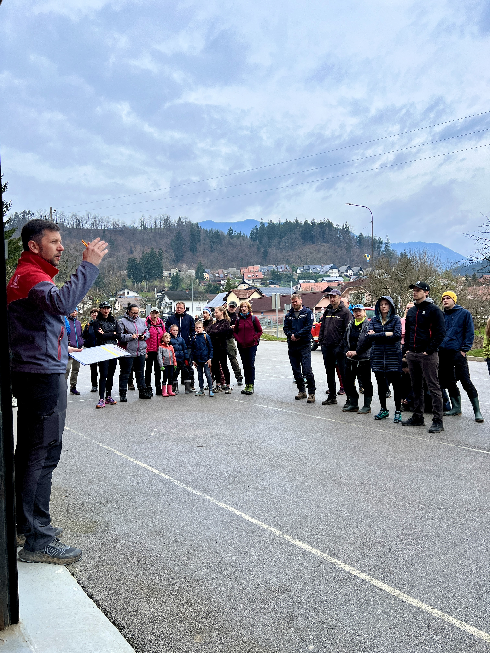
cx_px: 245
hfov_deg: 53.1
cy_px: 326
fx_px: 491
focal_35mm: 26
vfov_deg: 67.3
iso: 50
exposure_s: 1/1124
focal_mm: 5.7
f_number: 1.5
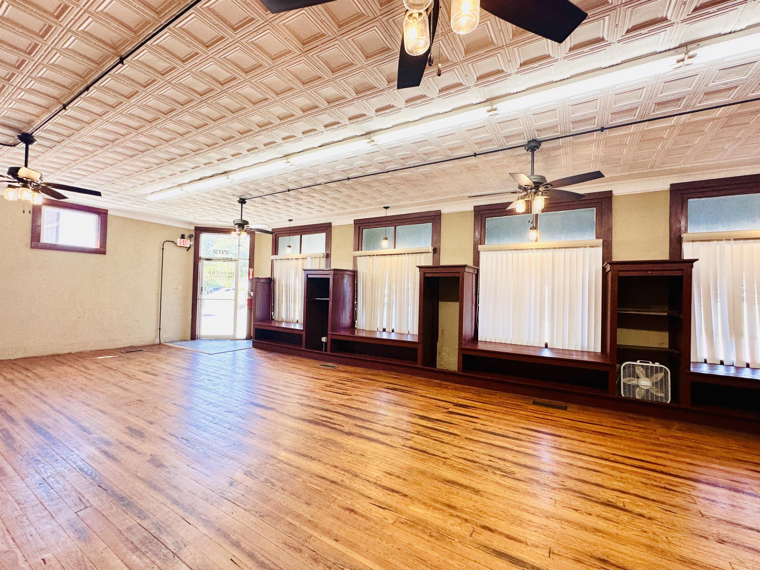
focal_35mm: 14
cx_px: 380
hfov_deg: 102.1
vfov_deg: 85.7
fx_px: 307
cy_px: 285
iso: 100
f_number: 2.2
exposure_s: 1/120
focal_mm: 2.22
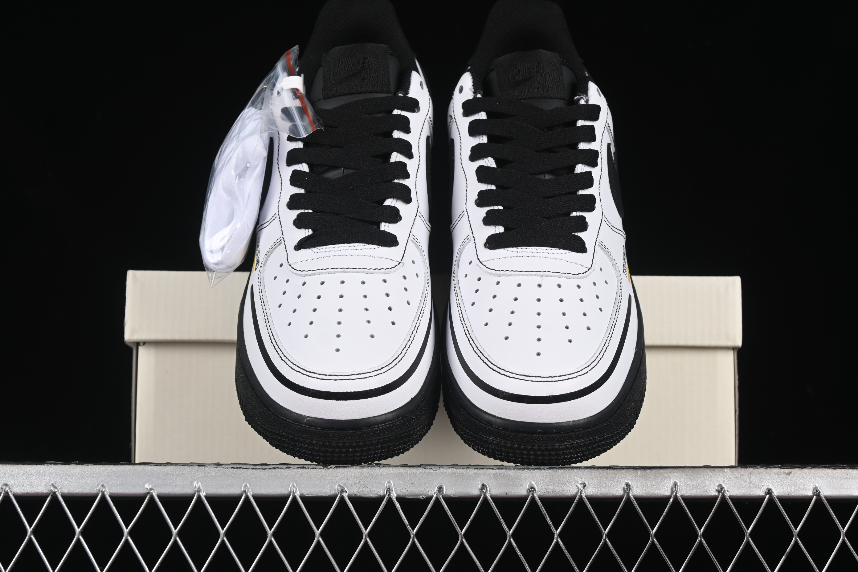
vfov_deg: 18.2
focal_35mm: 75
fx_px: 1787
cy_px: 286
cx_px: 429
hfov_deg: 27.0
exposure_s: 1/60
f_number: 8
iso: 160
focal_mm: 50
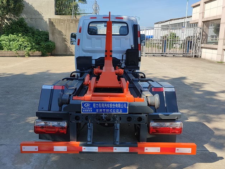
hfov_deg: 69.4
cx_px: 112
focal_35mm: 25
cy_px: 84
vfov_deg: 54.9
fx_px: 162
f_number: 1.75
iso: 50
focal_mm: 5.96
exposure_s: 1/641
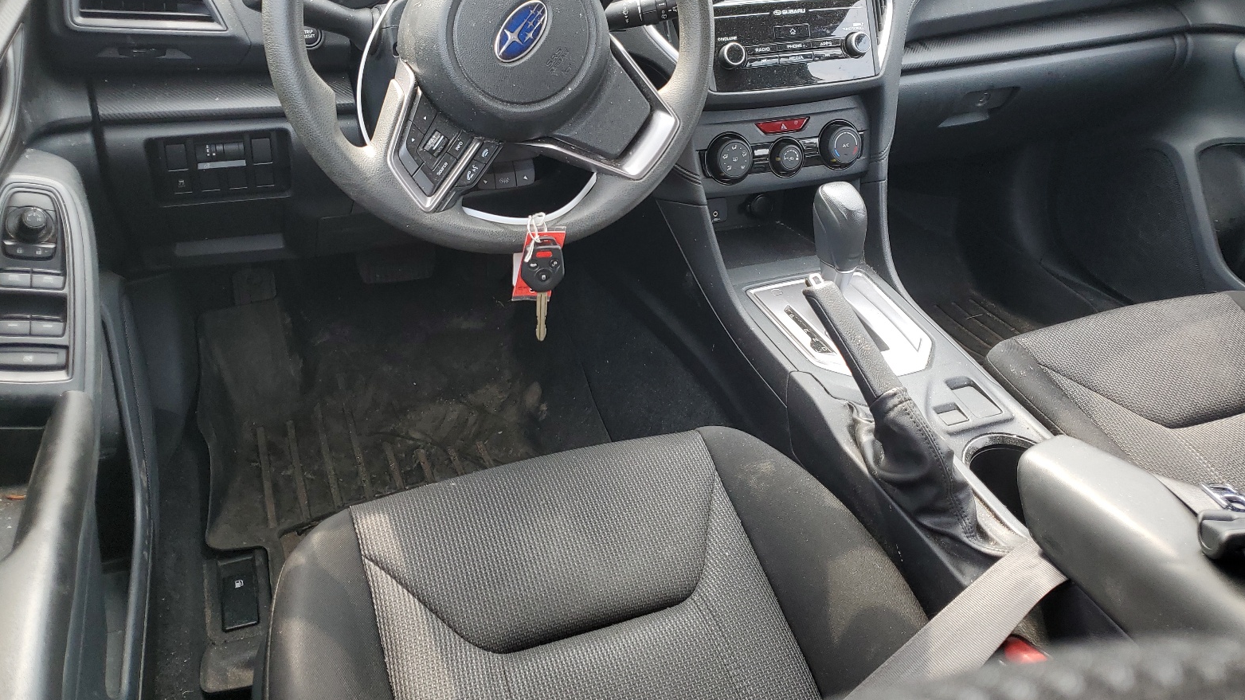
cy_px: 255
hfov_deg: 66.1
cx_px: 636
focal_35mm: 29
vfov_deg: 39.9
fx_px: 957
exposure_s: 1/132
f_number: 1.5
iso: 50
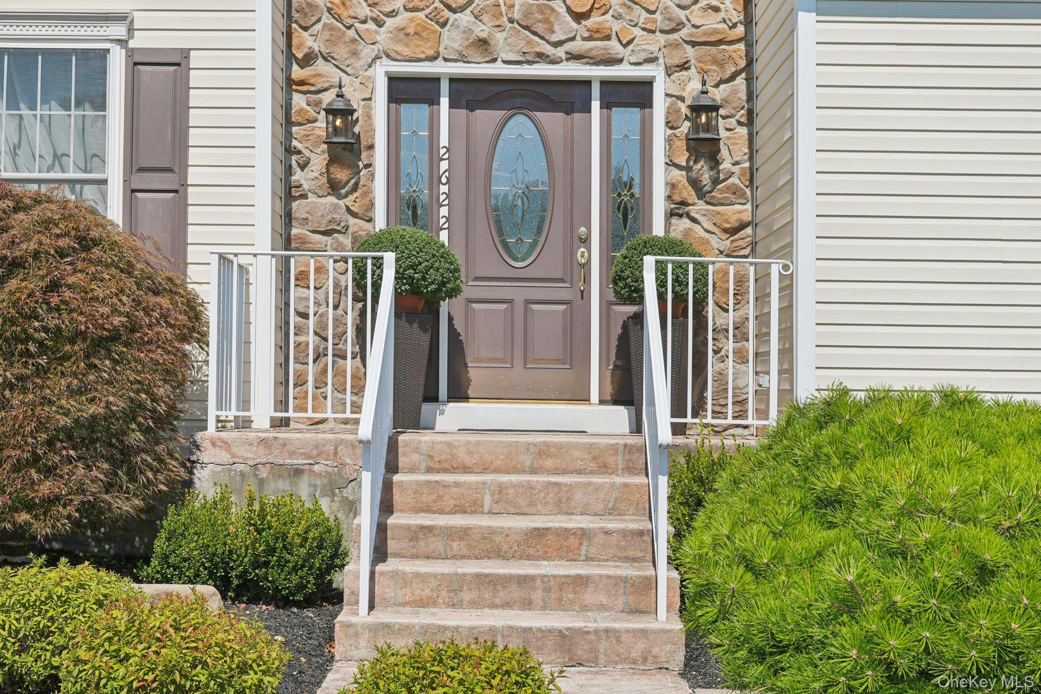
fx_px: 1503
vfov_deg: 26.0
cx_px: 520
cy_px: 347
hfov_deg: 38.2
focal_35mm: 52
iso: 100
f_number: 9
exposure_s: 1/400
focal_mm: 35
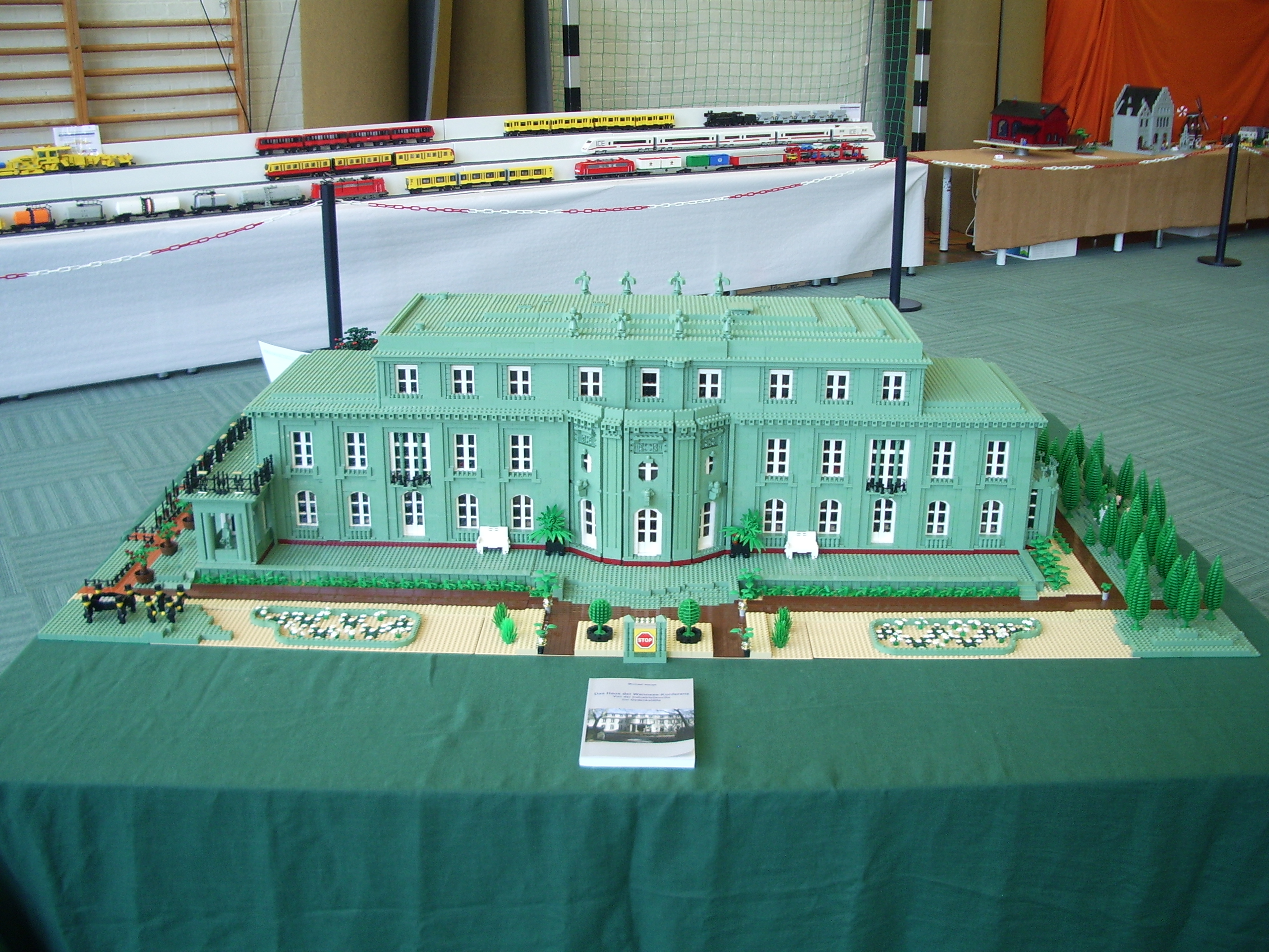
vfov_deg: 40.7
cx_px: 634
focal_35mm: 35
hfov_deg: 52.6
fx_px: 1283
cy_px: 476
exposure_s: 1/20
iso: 100
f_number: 2.6
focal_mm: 5.8
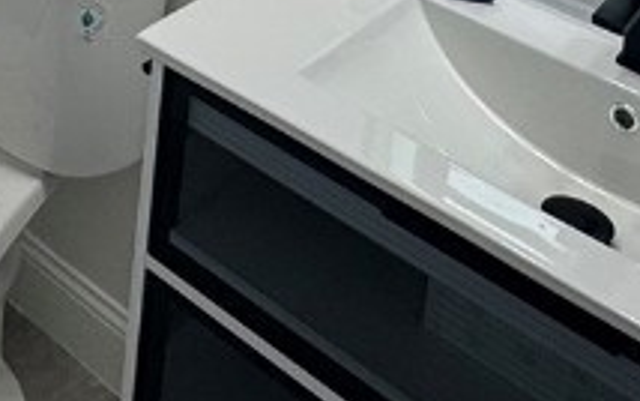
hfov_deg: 26.9
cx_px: -42
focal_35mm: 71
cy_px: -527
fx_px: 1239
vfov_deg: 13.8
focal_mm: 2.22
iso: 80
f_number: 2.2
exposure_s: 1/120
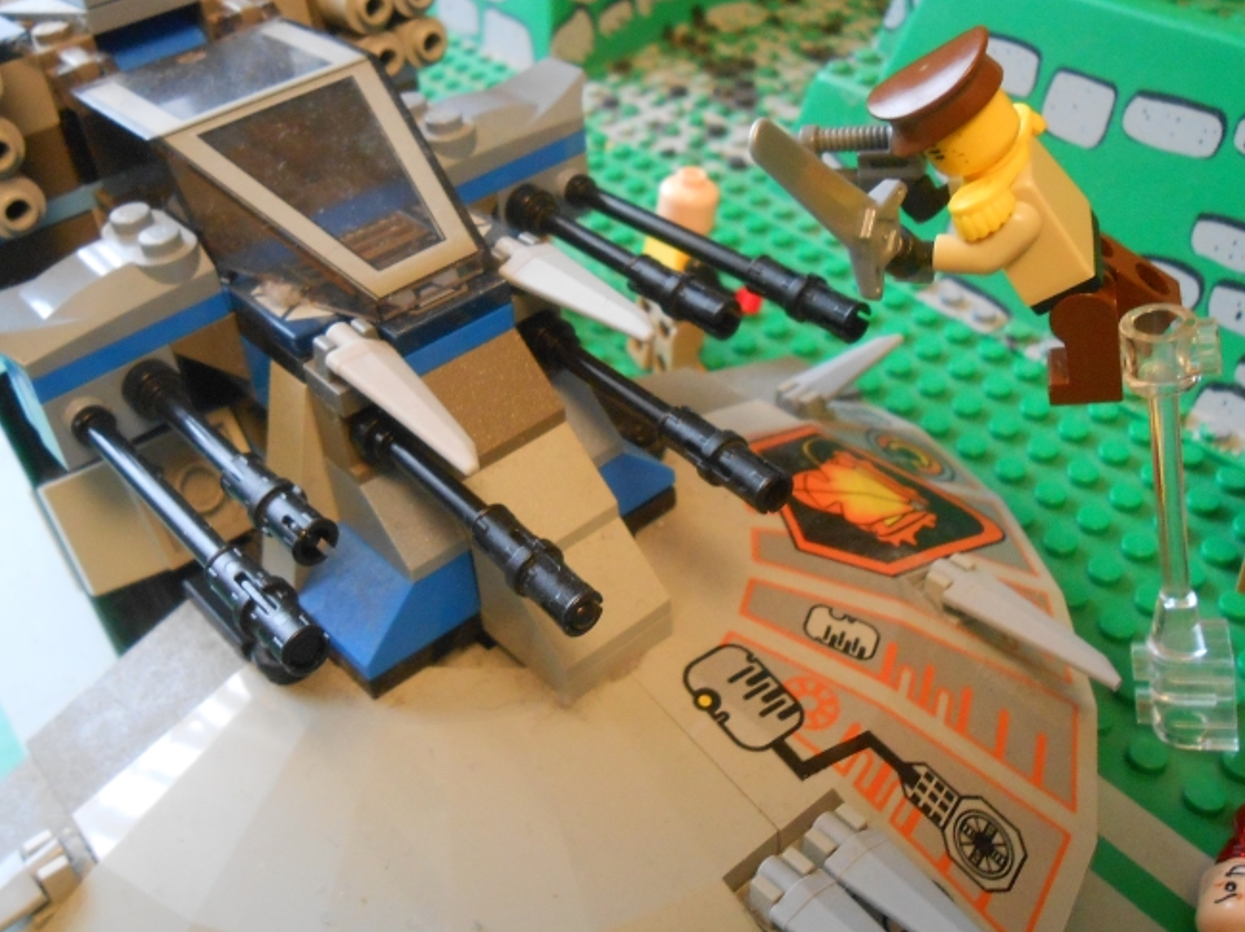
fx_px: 1330
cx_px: 543
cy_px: 378
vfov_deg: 38.5
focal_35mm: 37
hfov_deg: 50.0
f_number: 3.8
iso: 400
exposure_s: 1/3
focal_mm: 5.3
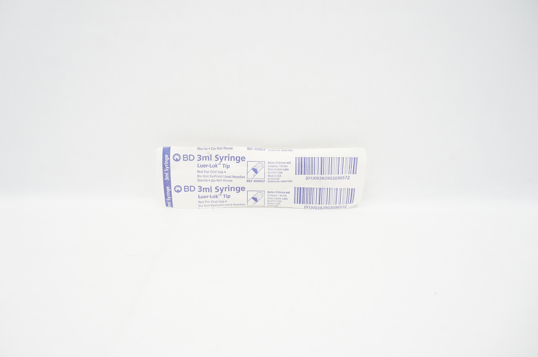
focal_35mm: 27
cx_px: 269
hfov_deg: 67.4
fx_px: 403
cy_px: 178
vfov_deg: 47.8
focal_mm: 18
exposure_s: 1/80
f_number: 5.6
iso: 800
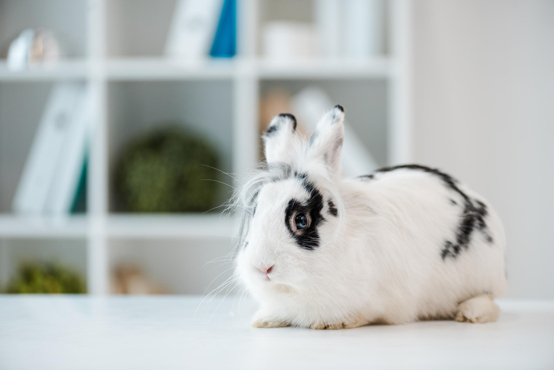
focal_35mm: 105
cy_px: 185
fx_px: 1616
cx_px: 277
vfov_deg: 13.0
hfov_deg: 19.5
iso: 250
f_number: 3.5
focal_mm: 105
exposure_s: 1/200
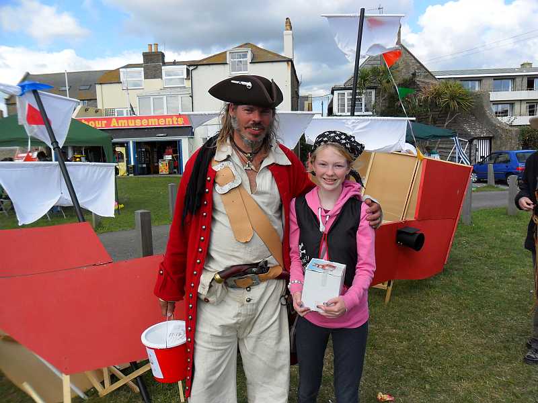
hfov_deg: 65.3
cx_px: 269
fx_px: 420
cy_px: 202
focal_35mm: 27
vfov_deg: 51.4
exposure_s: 1/1000
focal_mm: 4.9
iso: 100
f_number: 3.5
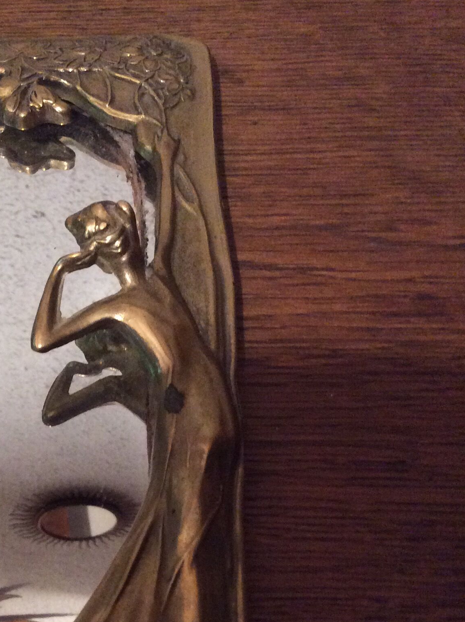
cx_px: 86
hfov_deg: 26.4
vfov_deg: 35.1
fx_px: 970
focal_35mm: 54
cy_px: 433
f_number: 2.4
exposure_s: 1/20
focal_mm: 3.3
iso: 320
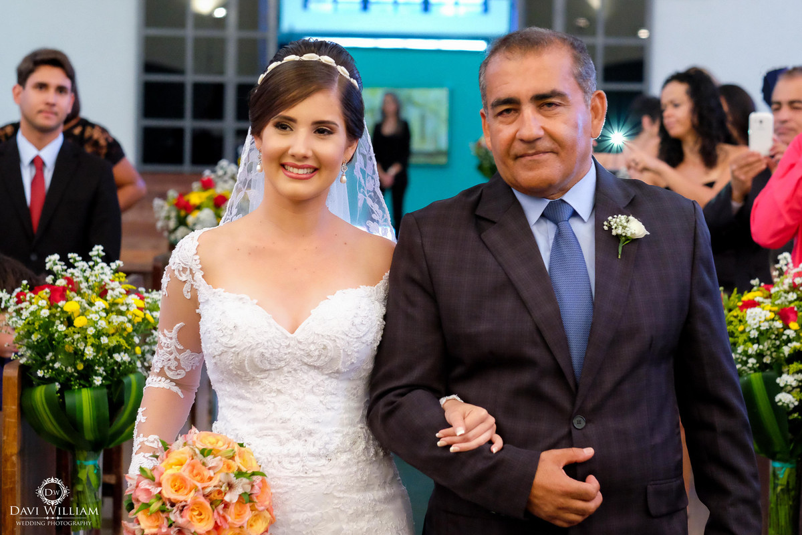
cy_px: 268
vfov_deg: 16.3
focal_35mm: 84
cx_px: 401
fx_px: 1871
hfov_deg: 24.2
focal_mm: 56
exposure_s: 1/160
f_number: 3.6
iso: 5000
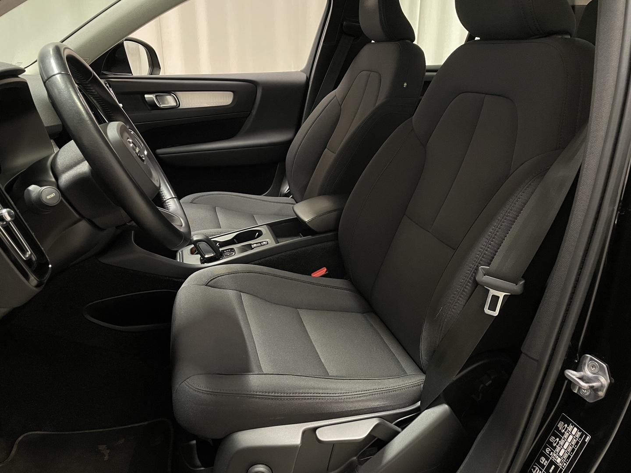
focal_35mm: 26
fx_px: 474
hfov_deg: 67.3
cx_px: 316
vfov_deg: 53.1
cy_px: 236
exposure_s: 1/33
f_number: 1.6
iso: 400
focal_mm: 4.2
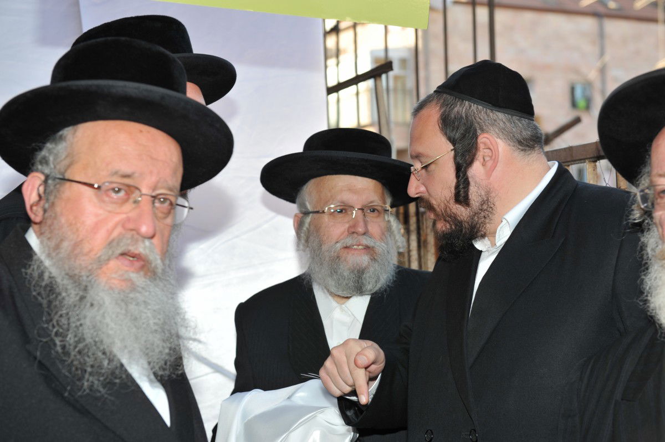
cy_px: 221
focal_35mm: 62
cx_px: 332
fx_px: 1144
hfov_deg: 32.4
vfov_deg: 21.9
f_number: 5
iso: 200
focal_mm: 62
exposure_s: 1/200
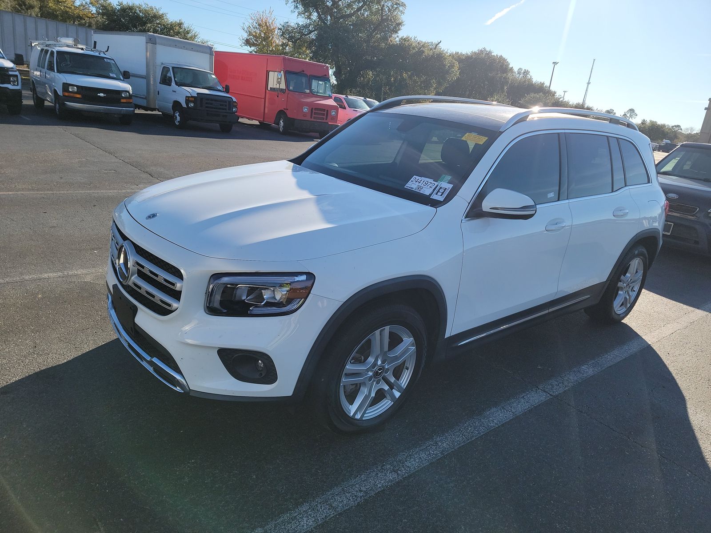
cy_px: 266
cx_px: 356
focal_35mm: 24
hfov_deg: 71.6
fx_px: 493
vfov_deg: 56.8
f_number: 1.8
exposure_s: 1/775
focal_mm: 6.7
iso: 50
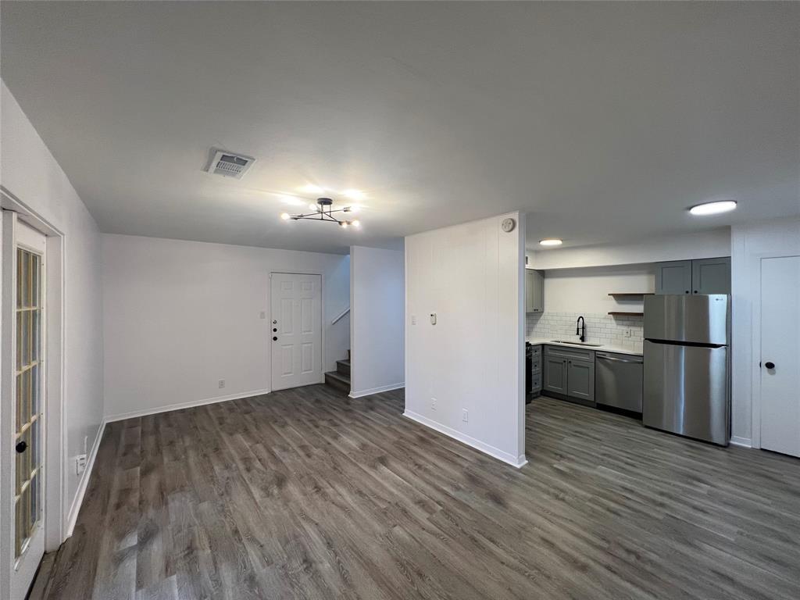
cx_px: 400
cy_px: 300
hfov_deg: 106.2
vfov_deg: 89.9
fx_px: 300
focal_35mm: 13
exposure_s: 1/120
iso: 125
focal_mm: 1.57
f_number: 1.8
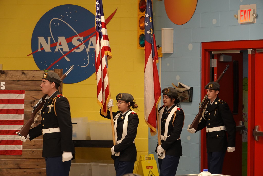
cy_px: 88
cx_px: 132
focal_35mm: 123
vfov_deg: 11.1
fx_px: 899
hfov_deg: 16.7
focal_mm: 44.93
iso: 800
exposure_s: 1/60
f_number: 4
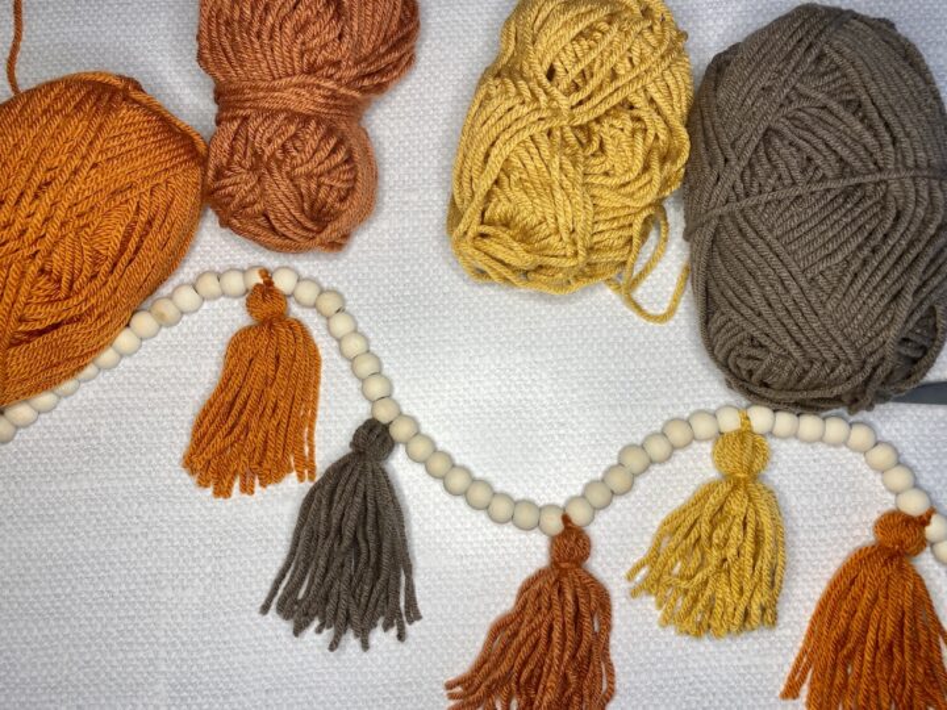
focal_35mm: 26
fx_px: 711
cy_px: 355
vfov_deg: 53.1
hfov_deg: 67.3
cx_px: 474
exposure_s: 1/131
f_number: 1.8
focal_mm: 4.25
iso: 32
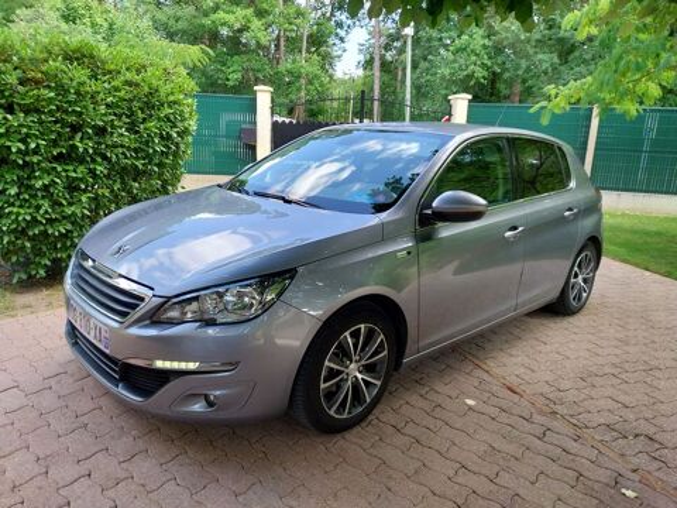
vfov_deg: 53.1
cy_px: 254
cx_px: 338
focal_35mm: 26
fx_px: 508
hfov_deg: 67.3
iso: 32
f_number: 1.8
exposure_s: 1/120
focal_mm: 4
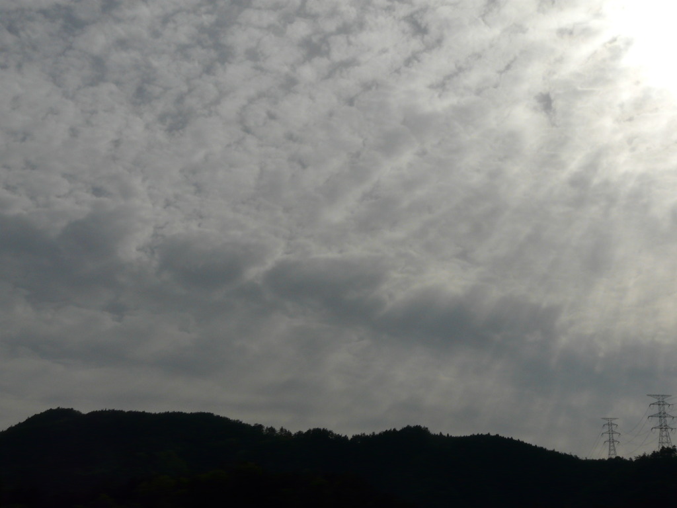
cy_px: 254
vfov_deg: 28.0
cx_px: 338
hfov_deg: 36.8
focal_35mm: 52
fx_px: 1017
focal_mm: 8.5
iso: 100
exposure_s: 1/1600
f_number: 8
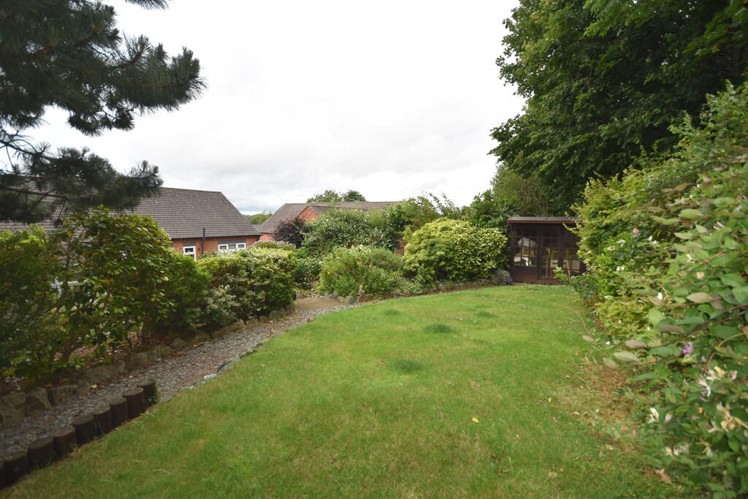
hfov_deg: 100.4
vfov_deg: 77.3
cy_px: 250
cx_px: 374
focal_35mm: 15
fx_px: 312
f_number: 5
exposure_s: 1/200
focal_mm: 10
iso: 160
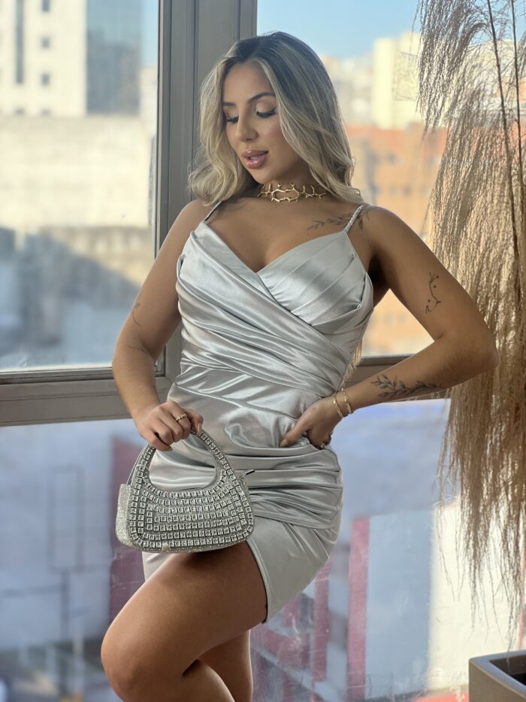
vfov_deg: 25.3
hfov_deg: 19.1
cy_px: 351
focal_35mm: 77
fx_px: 1560
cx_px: 263
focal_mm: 9
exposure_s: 1/120
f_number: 2.8
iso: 40
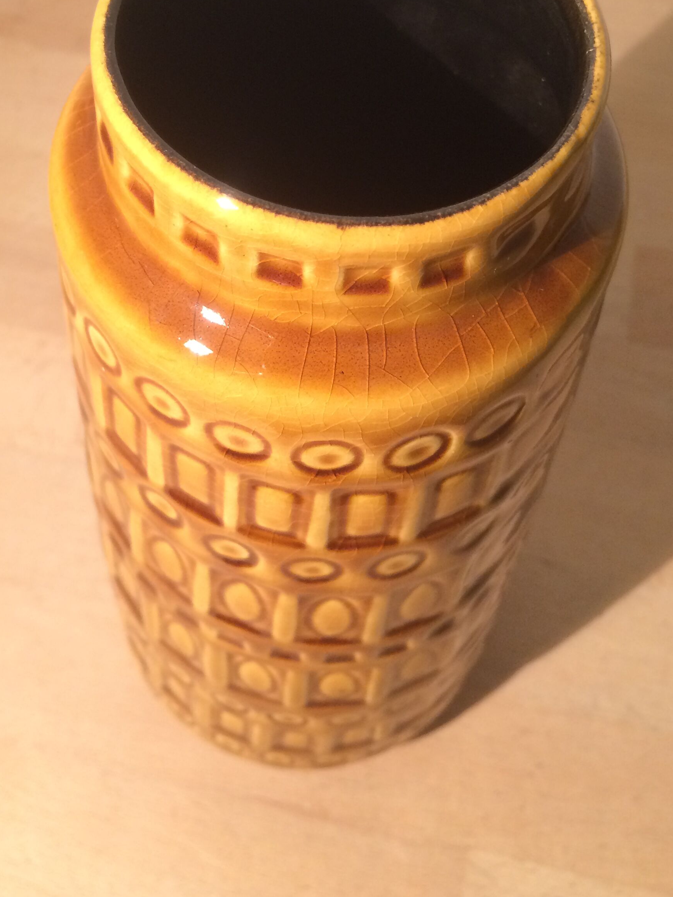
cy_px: 287
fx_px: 1063
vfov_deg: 45.0
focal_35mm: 41
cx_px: 325
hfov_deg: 35.1
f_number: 2.2
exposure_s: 1/33
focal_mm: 4.15
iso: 160
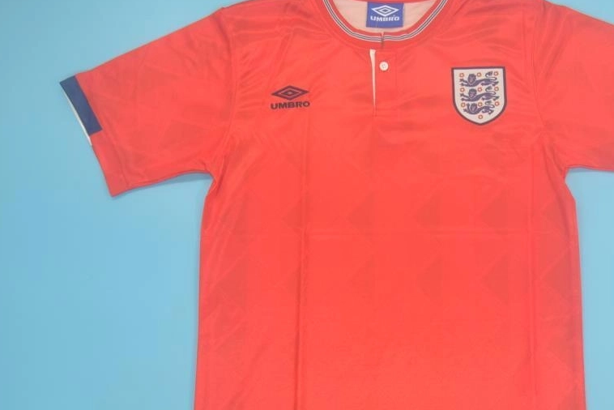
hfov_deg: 41.4
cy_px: 248
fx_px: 802
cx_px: 401
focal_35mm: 47
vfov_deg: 28.6
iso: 200
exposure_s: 1/80
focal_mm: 22
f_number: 4
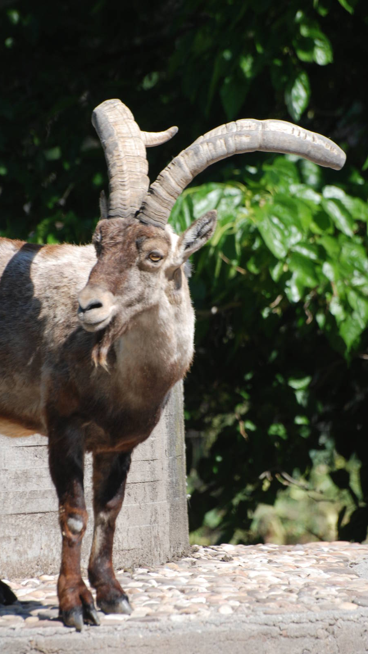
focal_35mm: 473
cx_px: 156
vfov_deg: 4.6
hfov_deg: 2.6
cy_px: 327
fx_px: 8207
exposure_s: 1/500
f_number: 5.6
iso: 250
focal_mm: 300
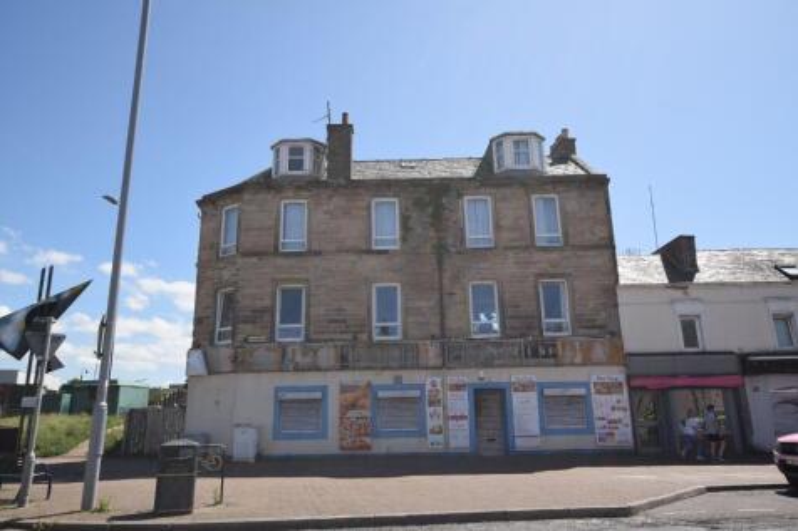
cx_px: 399
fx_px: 565
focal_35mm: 26
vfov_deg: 50.4
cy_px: 266
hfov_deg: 70.5
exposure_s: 1/200
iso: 100
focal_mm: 17
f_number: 8
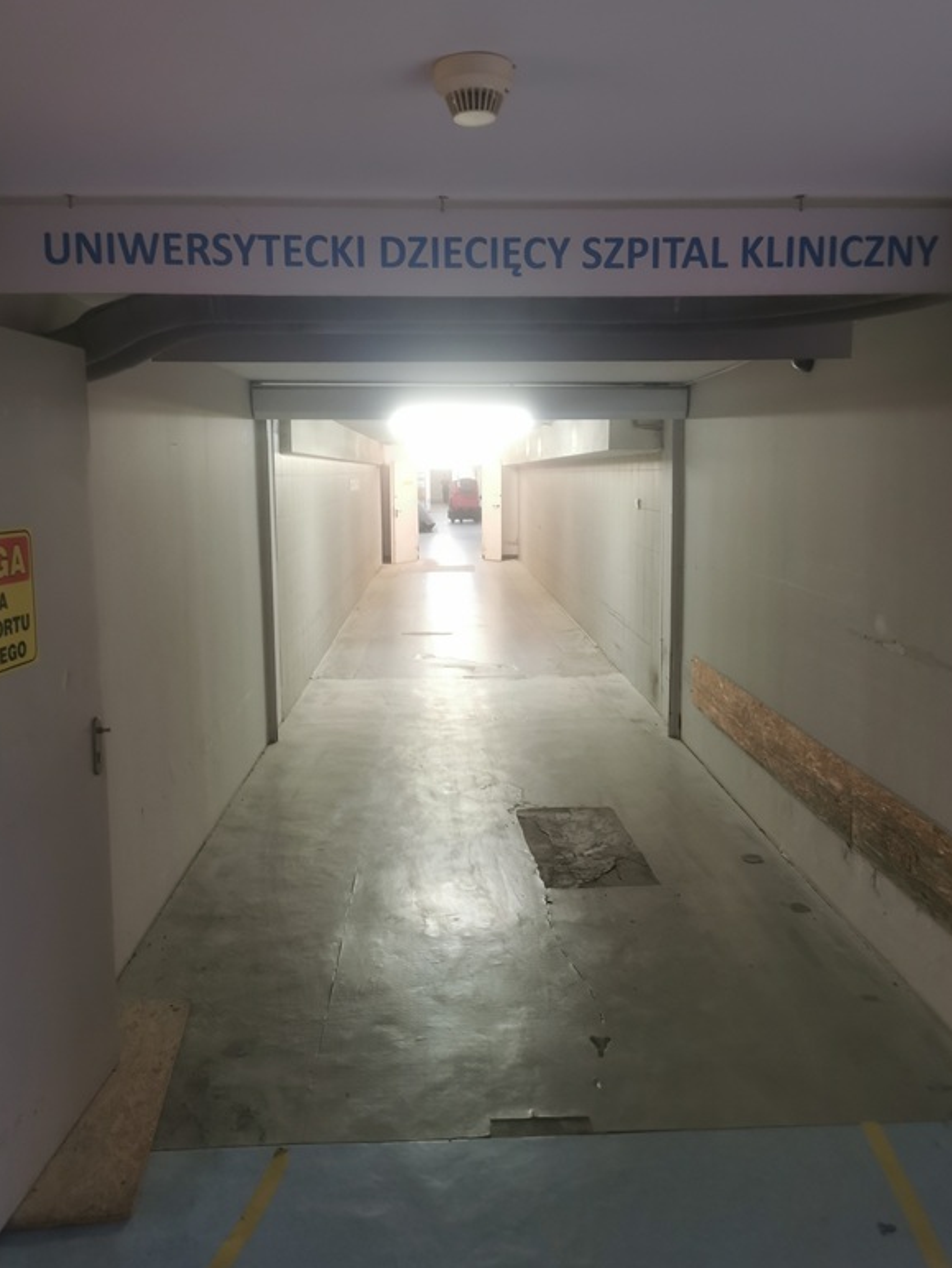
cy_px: 617
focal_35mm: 28
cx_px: 482
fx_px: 1026
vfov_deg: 63.4
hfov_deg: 49.8
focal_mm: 5.56
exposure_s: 1/60
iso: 320
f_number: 1.6
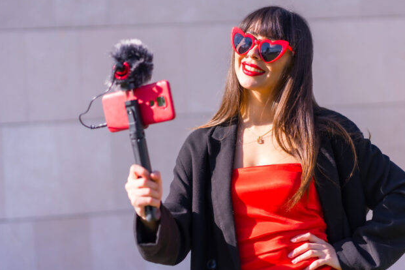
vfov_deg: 20.0
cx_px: 242
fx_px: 765
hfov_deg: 29.6
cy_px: 136
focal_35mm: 68
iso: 100
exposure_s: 1/1600
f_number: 1.8
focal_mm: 55
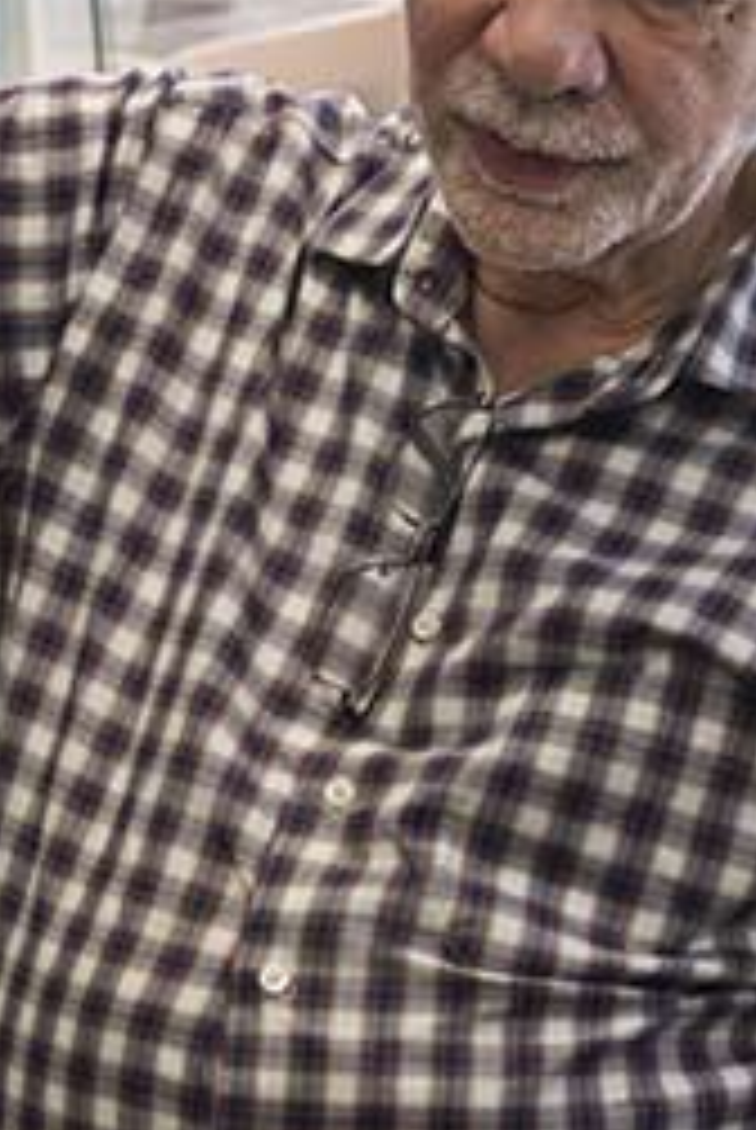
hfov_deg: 7.4
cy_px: 581
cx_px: 81
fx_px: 5811
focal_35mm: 185
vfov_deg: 11.1
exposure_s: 1/320
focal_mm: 62
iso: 1000
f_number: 5.6
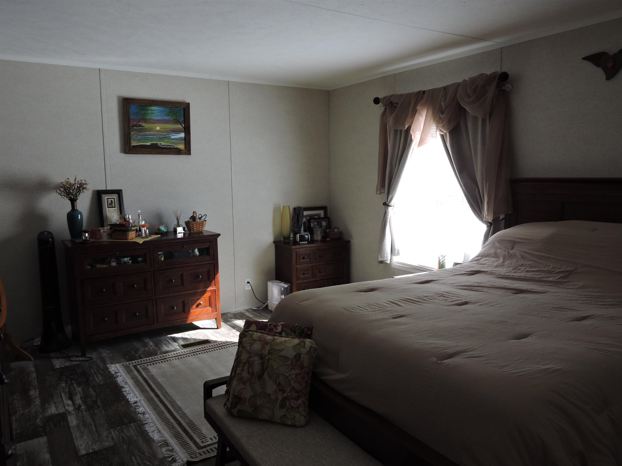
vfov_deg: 49.7
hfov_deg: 63.4
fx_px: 503
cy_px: 233
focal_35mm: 28
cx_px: 311
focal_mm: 5
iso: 100
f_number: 3.5
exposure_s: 1/50
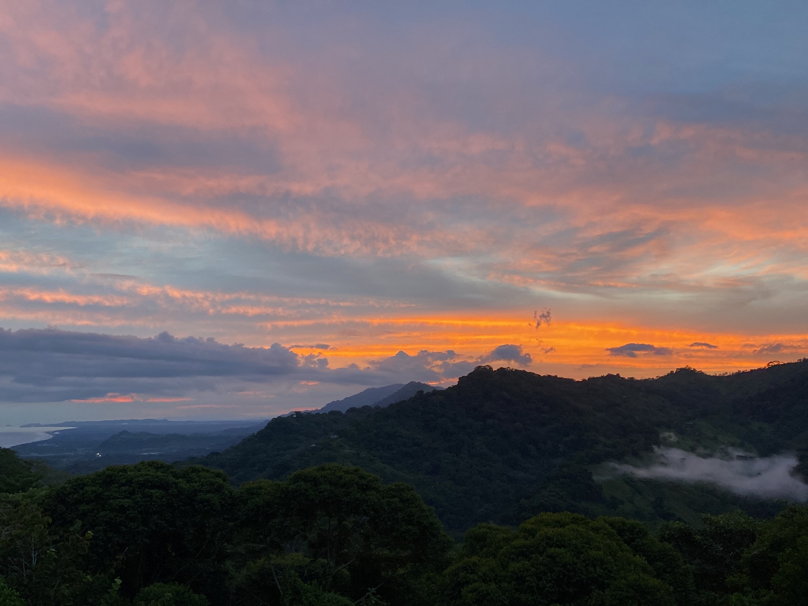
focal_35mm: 30
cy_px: 303
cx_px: 404
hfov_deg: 60.0
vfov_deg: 46.8
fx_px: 700
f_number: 1.8
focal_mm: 4.25
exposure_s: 1/40
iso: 125
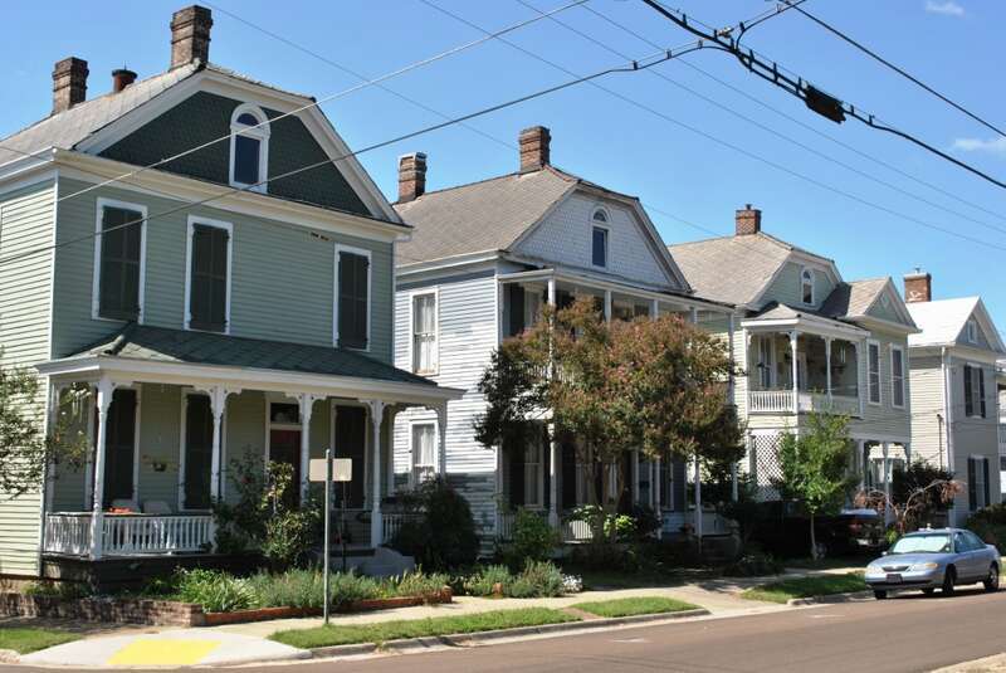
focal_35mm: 45
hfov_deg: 43.6
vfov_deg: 29.9
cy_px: 336
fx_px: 1259
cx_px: 503
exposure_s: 1/250
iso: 100
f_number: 8
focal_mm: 30
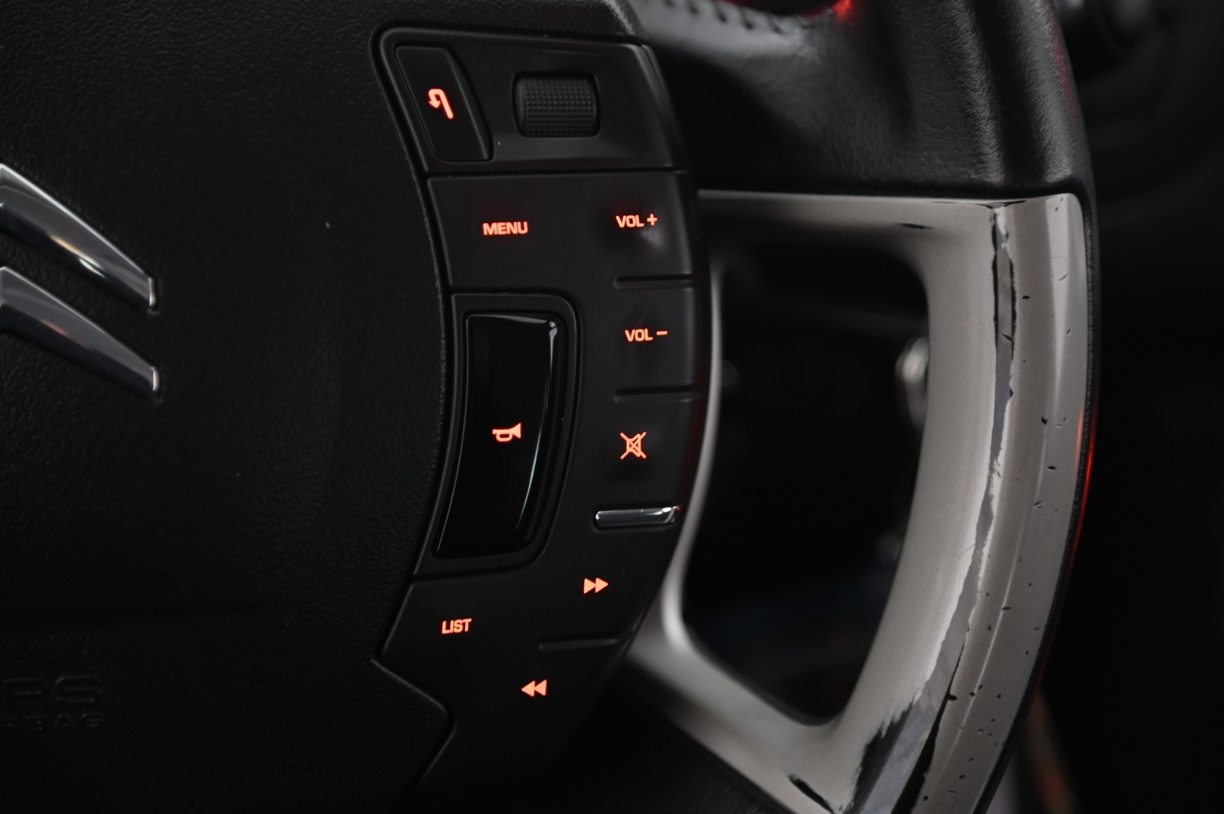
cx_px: 612
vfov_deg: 11.4
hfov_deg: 17.1
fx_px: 4077
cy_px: 407
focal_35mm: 120
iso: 2000
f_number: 4
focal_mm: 120
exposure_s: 1/13
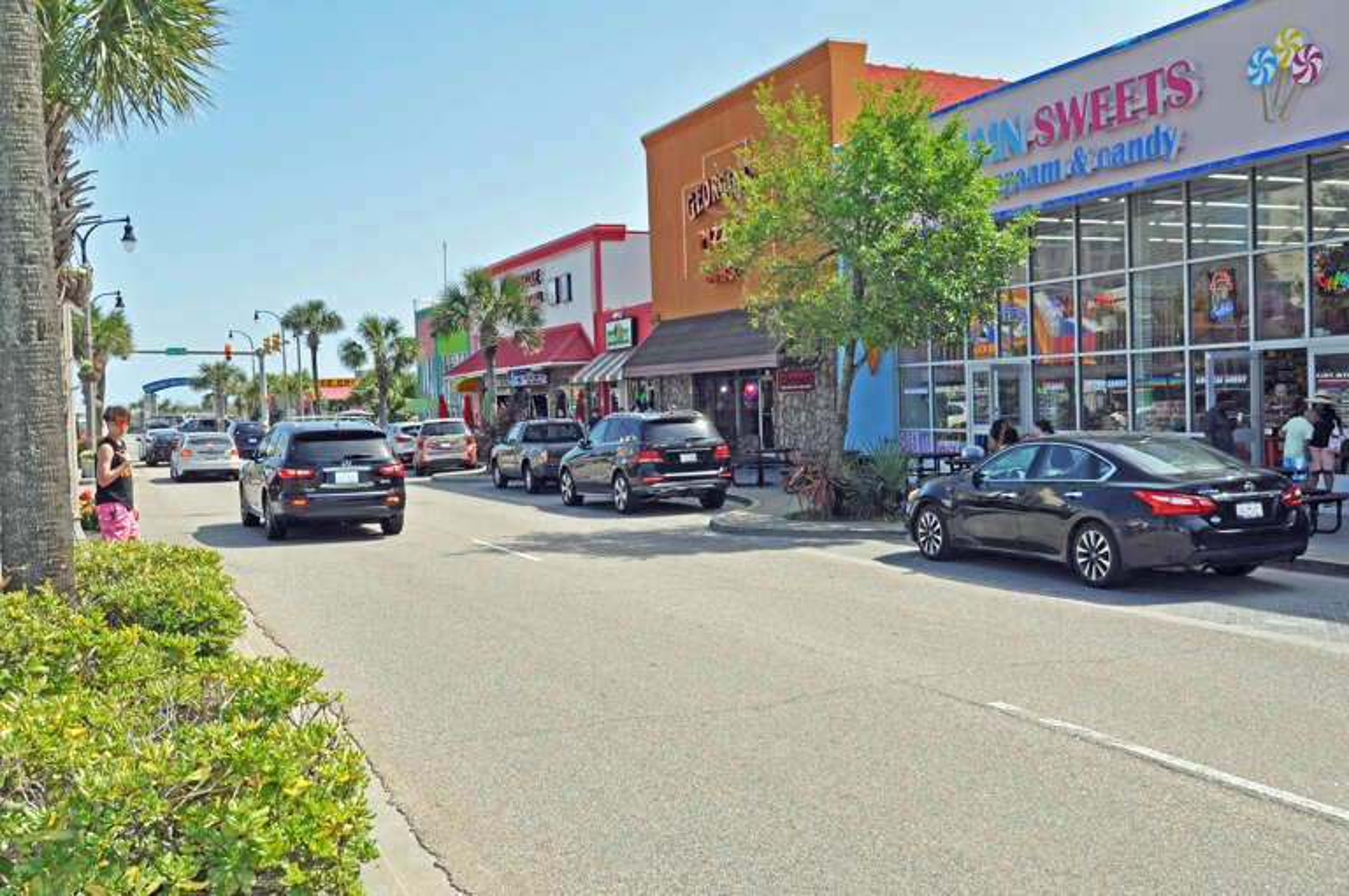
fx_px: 1347
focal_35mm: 36
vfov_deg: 36.8
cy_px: 448
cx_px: 674
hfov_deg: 53.2
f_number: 11
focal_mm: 24
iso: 200
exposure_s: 1/200
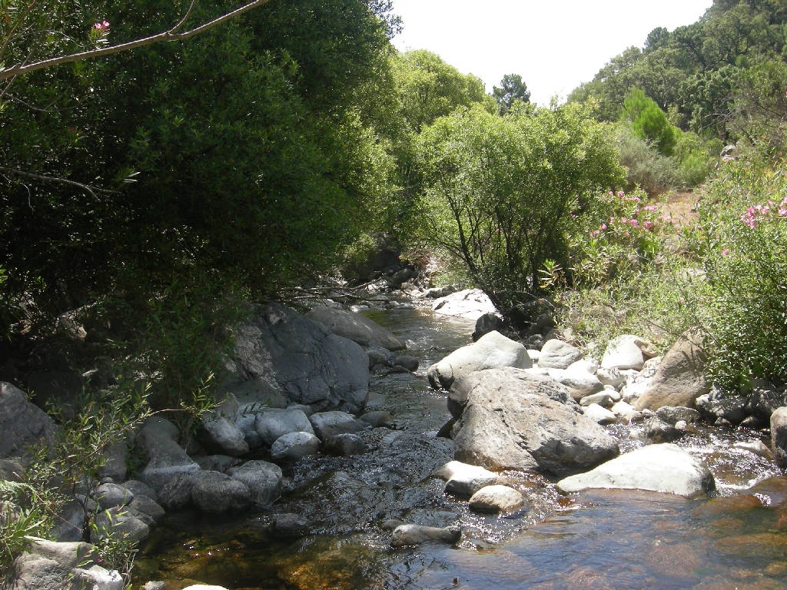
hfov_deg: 49.0
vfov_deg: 37.7
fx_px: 864
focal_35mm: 38
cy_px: 295
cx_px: 394
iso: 64
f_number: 5
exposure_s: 1/150
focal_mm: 8
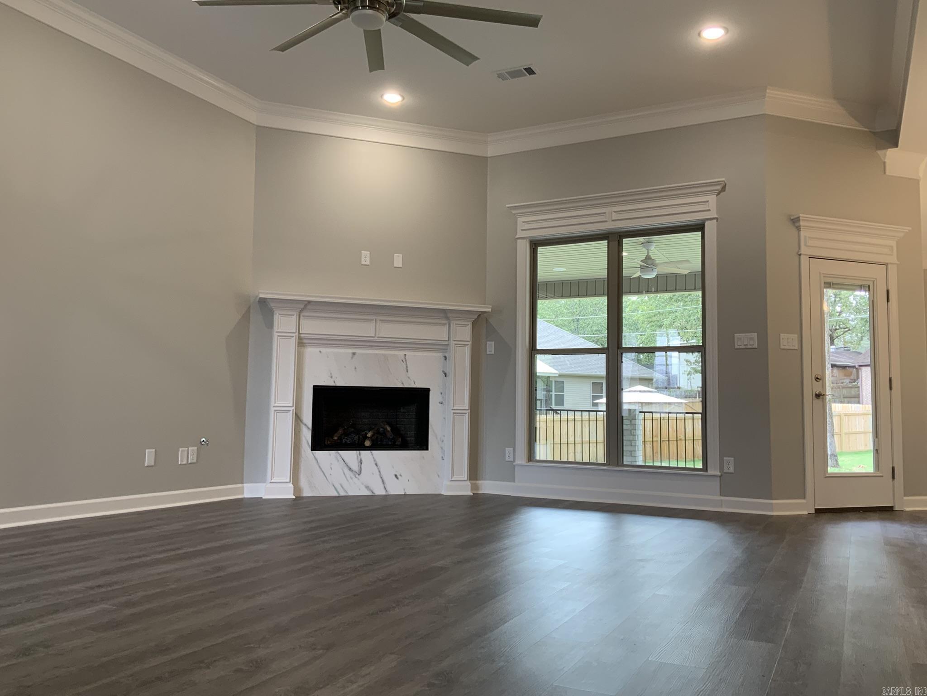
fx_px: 777
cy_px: 348
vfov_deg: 48.2
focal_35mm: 29
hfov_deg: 61.7
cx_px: 464
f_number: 1.8
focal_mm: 3
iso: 50
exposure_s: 1/60
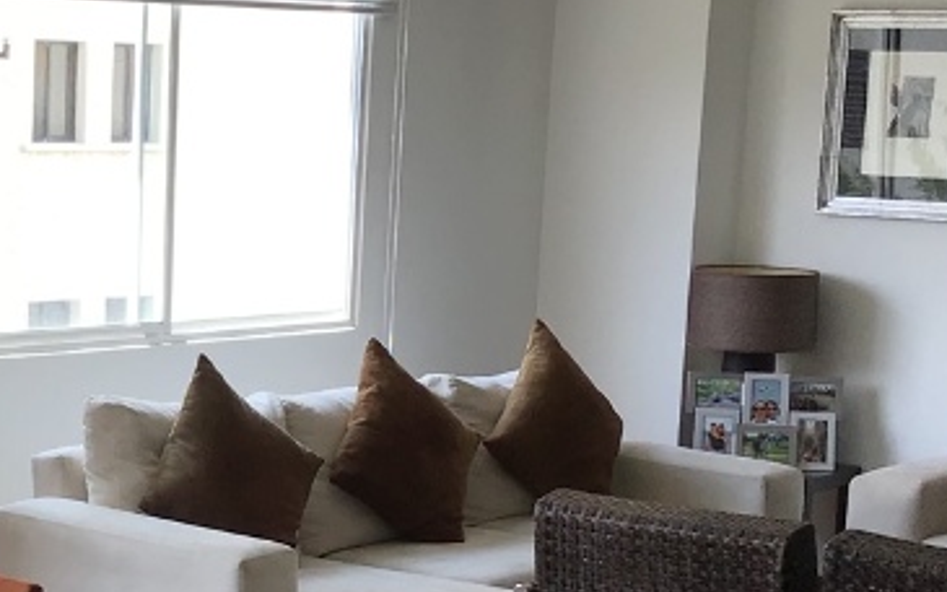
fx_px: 2477
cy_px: 483
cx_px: -39
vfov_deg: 13.5
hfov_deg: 20.8
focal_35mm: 96
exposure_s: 1/120
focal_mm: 3.3
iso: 25
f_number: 2.4
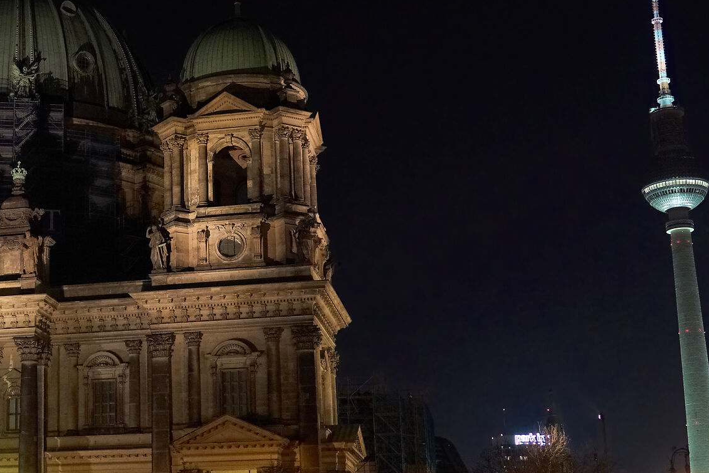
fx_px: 1379
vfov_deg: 19.5
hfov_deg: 28.1
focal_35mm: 70
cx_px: 117
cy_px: 255
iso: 2500
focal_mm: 33
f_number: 4
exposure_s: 1/25
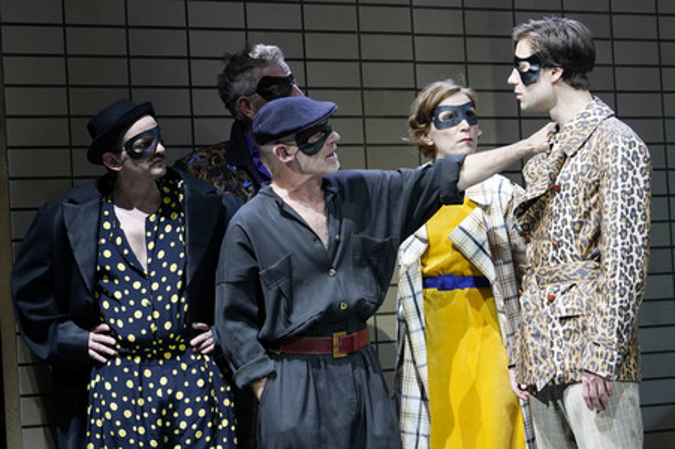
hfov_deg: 10.3
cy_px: 224
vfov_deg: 6.9
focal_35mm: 200
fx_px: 3747
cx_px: 338
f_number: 7.1
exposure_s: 1/80
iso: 3200
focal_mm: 200
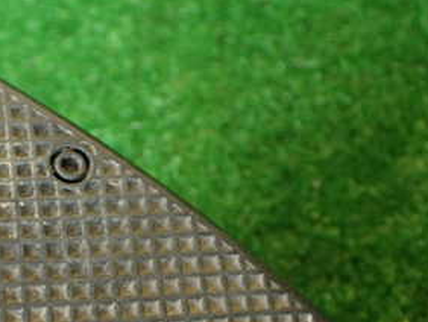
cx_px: 112
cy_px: 337
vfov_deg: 20.8
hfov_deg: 28.2
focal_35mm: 68
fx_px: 841
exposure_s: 1/30
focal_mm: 5.79
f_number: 2.4
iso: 200
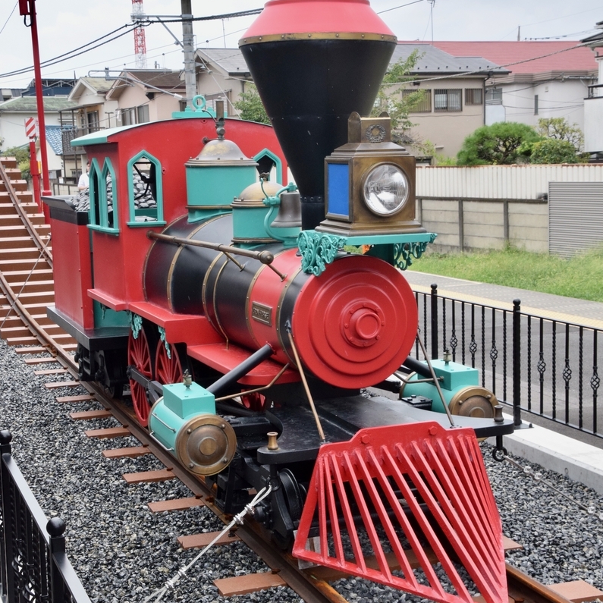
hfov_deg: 28.8
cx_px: 300
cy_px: 312
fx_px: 1175
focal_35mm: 60
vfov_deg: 28.8
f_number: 10
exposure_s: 1/400
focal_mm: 31
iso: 800
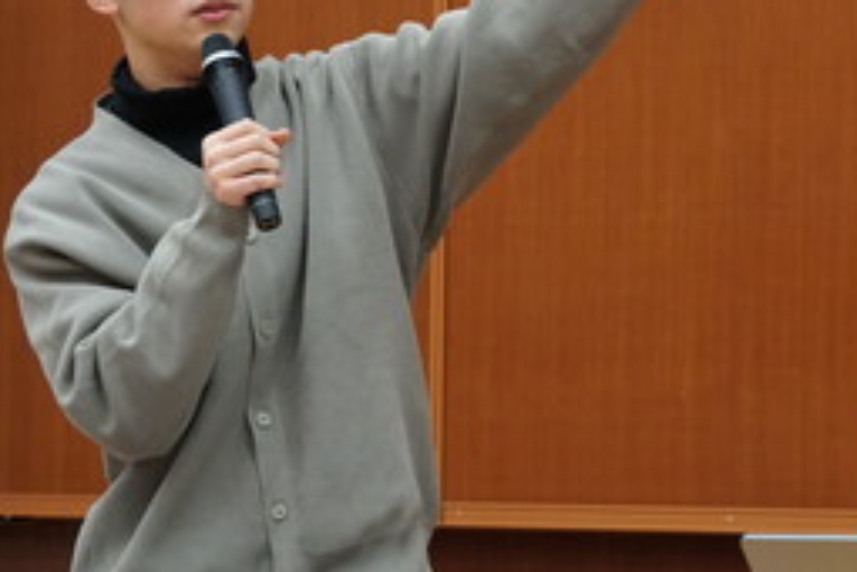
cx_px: 739
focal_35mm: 212
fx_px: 5045
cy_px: 175
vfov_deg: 6.5
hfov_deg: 9.7
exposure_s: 1/160
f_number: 5
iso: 2500
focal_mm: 75
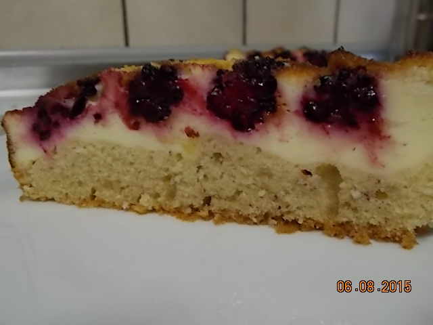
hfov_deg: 60.0
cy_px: 162
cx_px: 216
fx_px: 375
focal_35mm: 30
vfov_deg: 46.8
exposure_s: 1/13
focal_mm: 5.3
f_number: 3.4
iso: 200
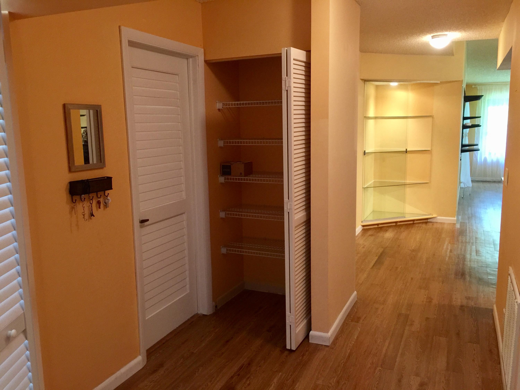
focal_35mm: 29
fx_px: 436
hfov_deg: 61.7
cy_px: 195
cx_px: 260
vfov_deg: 48.2
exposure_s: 1/15
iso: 125
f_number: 2.2
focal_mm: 4.15
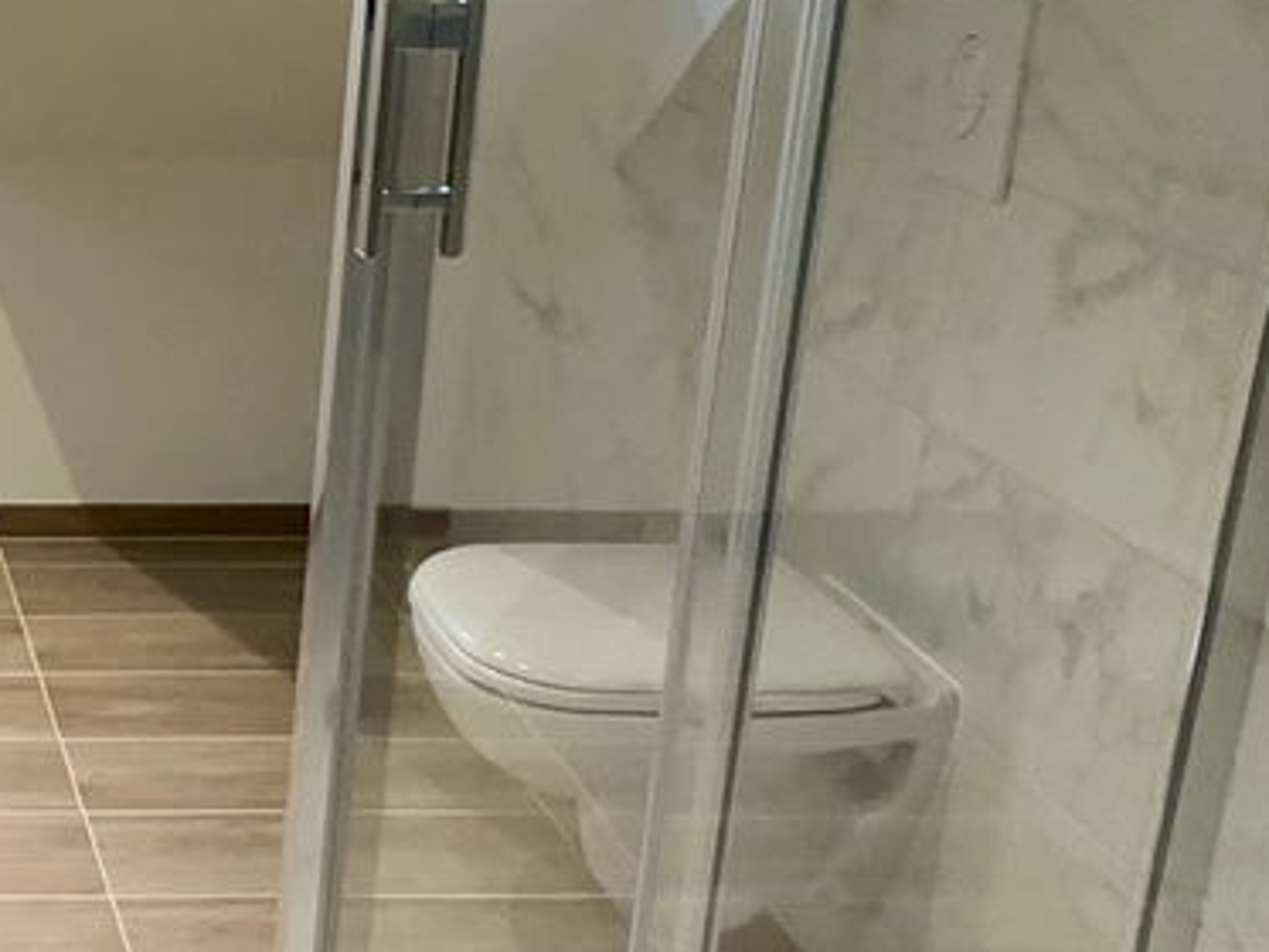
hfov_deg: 28.0
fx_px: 2200
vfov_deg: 24.2
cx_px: -262
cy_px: 275
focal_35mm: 60
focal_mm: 2.22
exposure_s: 1/100
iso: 160
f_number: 2.2
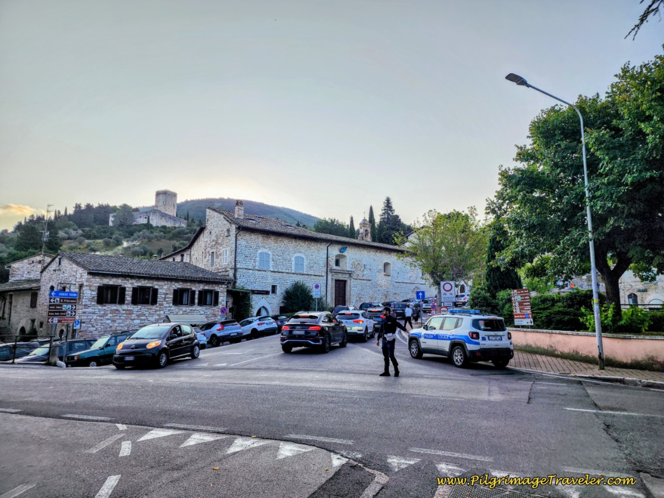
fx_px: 441
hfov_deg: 73.9
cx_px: 332
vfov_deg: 58.9
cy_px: 249
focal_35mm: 23
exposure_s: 1/614
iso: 12
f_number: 1.8
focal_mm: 6.4
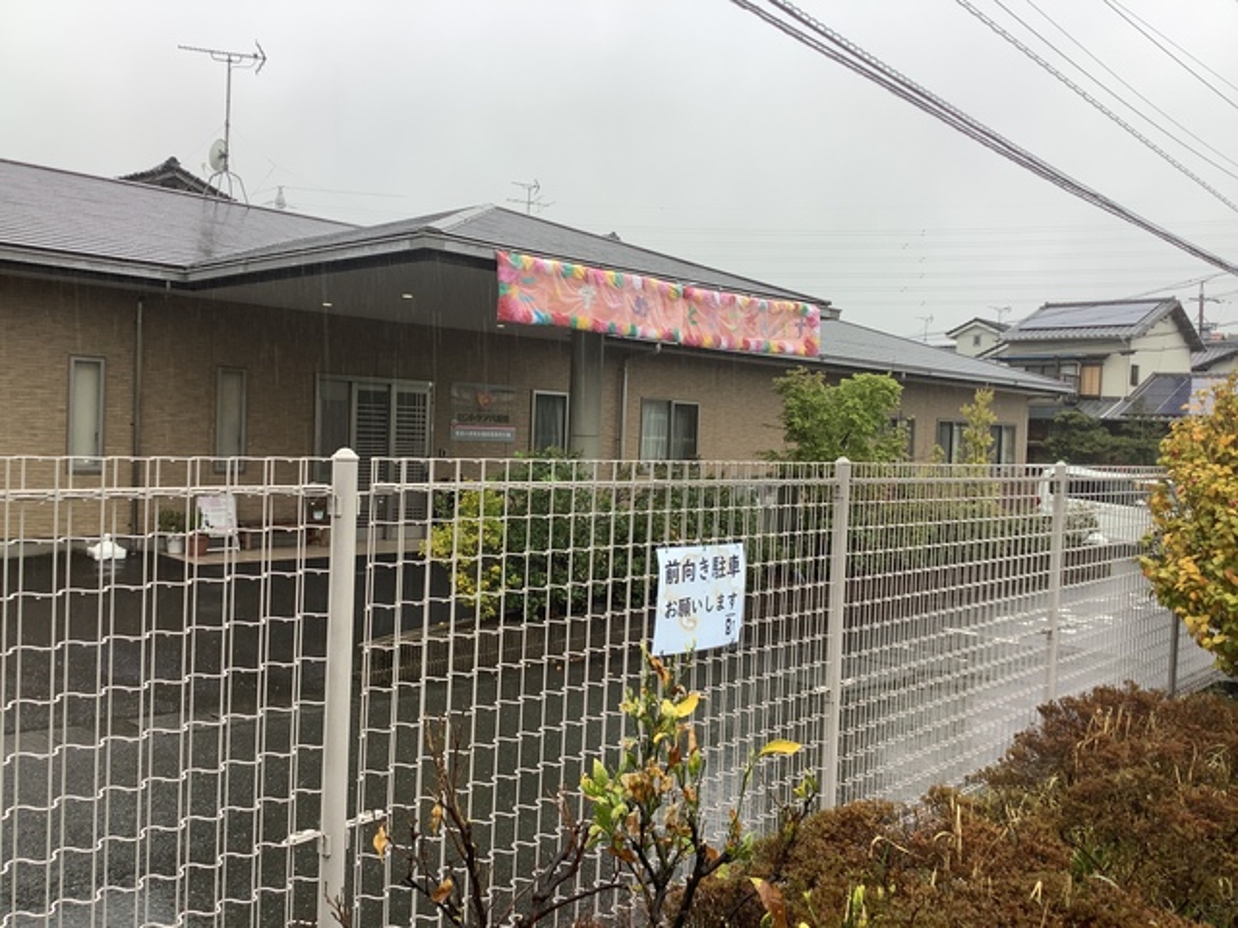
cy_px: 464
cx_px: 619
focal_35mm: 31
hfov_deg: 58.4
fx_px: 1109
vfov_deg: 45.4
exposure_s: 1/120
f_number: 2.4
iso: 25
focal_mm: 3.3
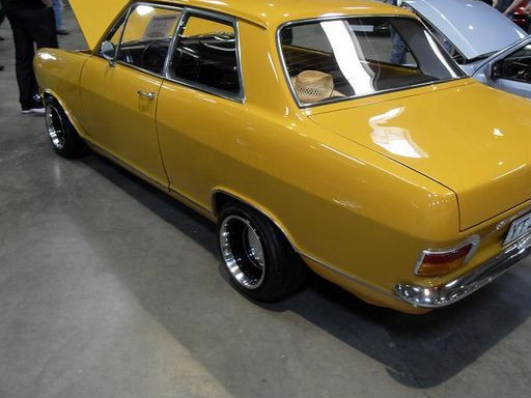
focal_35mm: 35
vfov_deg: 40.6
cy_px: 176
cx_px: 307
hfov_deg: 52.4
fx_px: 537
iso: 200
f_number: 2.8
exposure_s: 1/20
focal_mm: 6
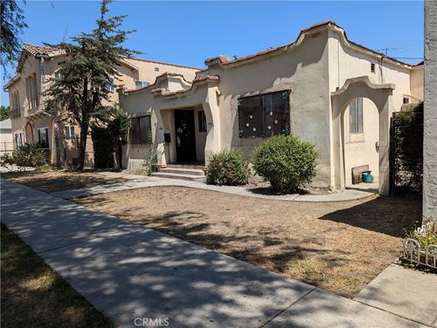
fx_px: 303
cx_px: 218
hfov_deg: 71.5
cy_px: 164
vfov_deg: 56.9
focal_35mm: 24
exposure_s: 1/1368
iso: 21
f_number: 1.68
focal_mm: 6.9
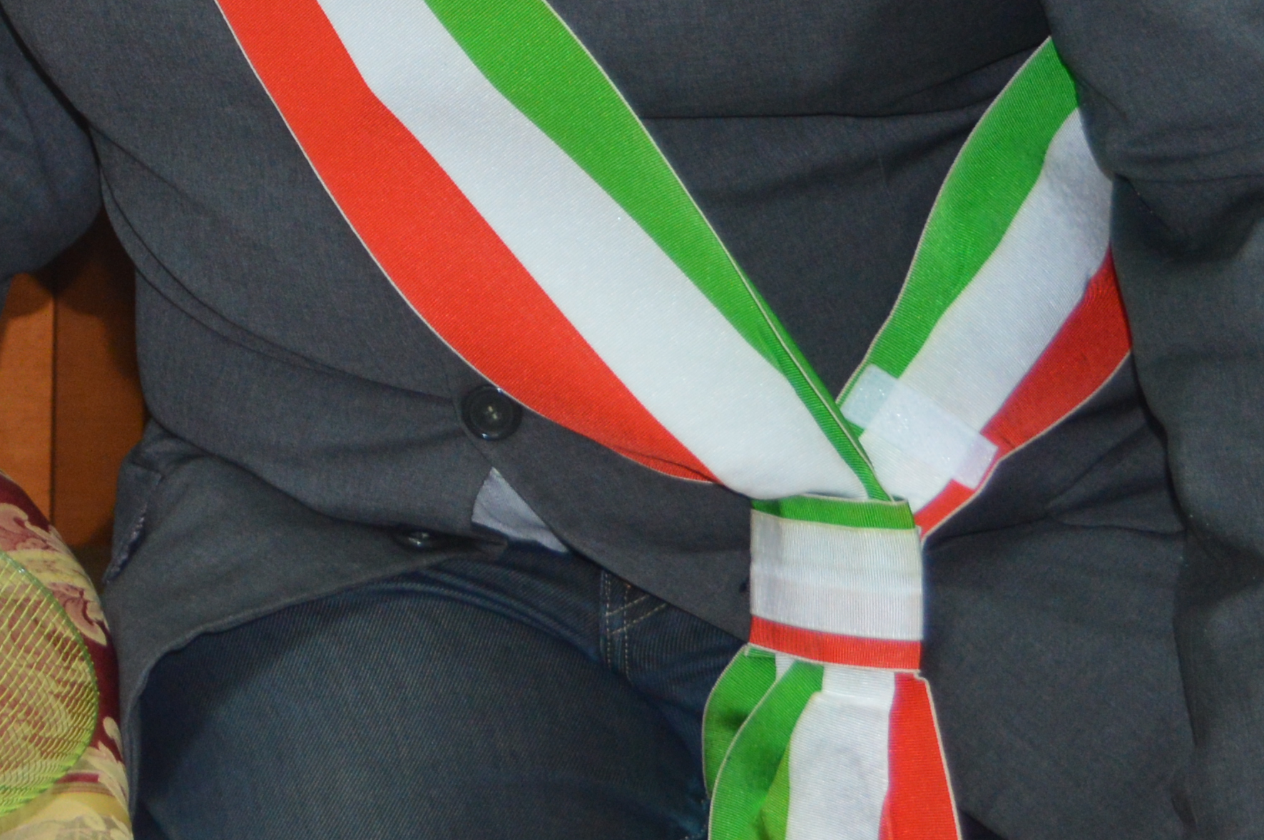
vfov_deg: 8.3
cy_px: -144
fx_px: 5718
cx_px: -312
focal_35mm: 163
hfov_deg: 12.3
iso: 500
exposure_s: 1/60
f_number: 4.5
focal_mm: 32
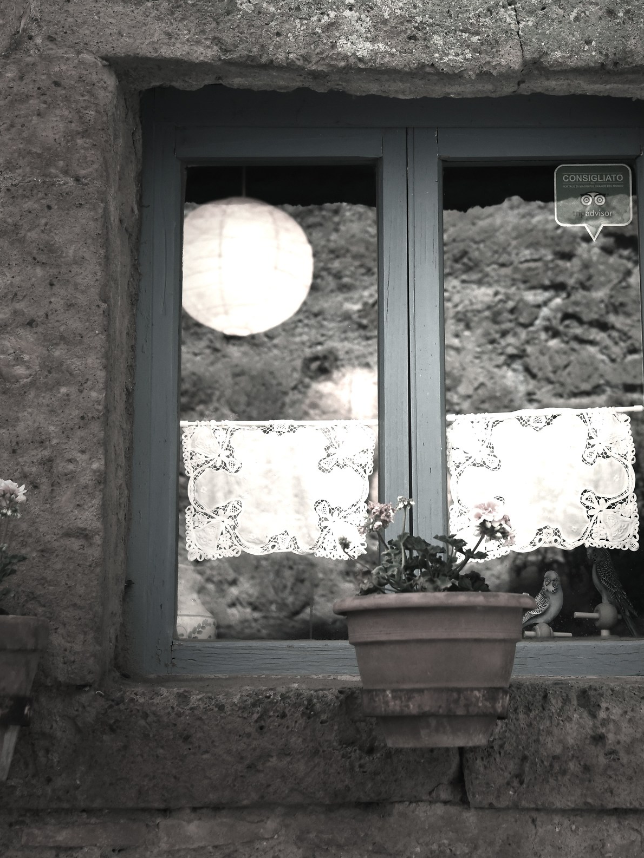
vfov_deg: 29.0
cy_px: 429
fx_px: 1662
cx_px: 433
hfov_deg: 21.8
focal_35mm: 67
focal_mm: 46
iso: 2000
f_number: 4
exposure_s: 1/4000
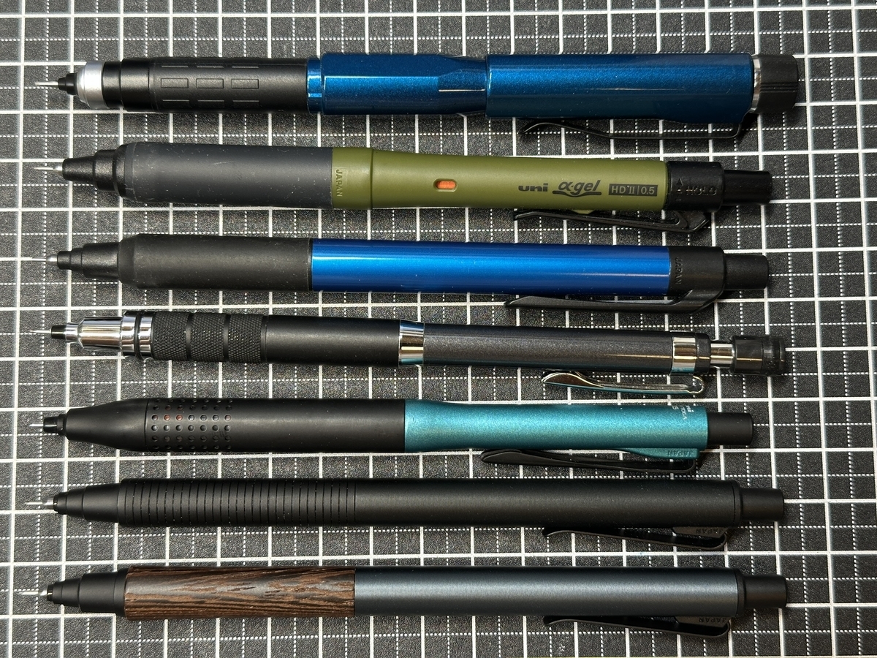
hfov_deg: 39.7
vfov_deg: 30.3
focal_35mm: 48
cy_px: 329
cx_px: 438
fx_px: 1216
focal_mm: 6.86
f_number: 1.78
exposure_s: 1/60
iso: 80
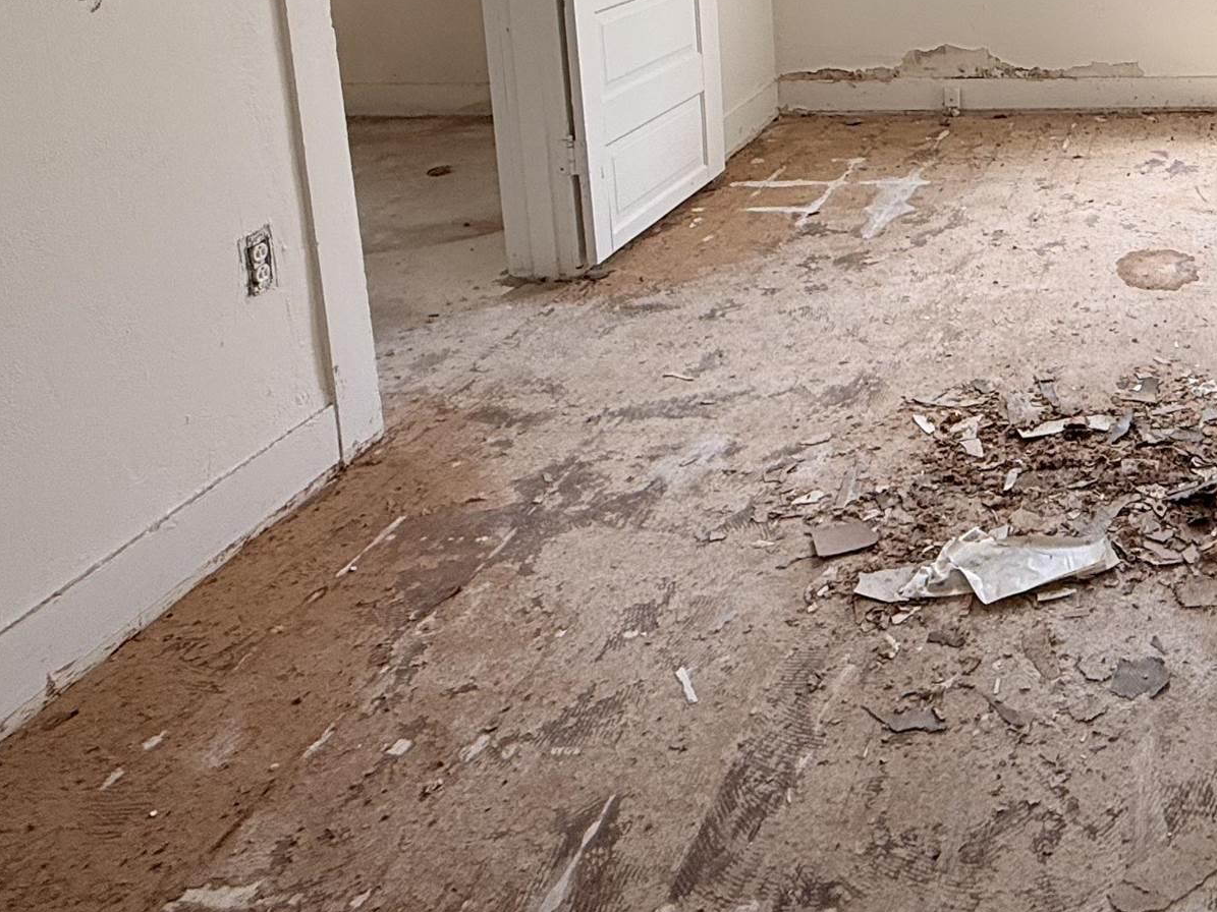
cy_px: -63
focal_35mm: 36
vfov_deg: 34.8
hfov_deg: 44.9
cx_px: 1170
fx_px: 1266
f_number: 2.2
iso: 64
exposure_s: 1/140
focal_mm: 2.22
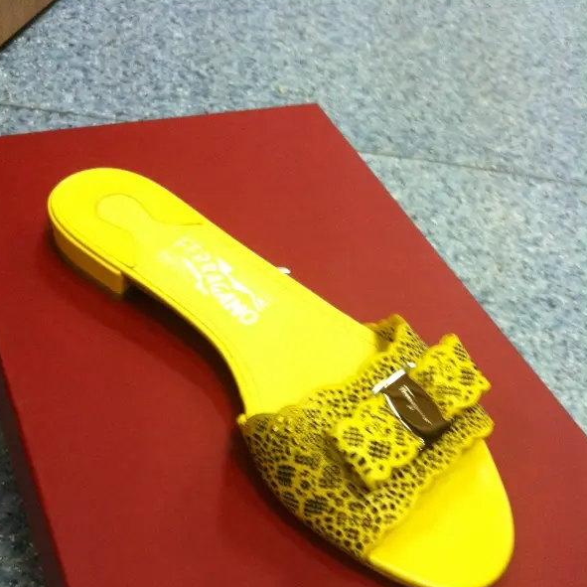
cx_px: 291
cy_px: 391
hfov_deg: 40.0
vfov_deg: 39.6
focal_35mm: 42
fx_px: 806
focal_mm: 3.85
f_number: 2.8
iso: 200
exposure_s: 1/15
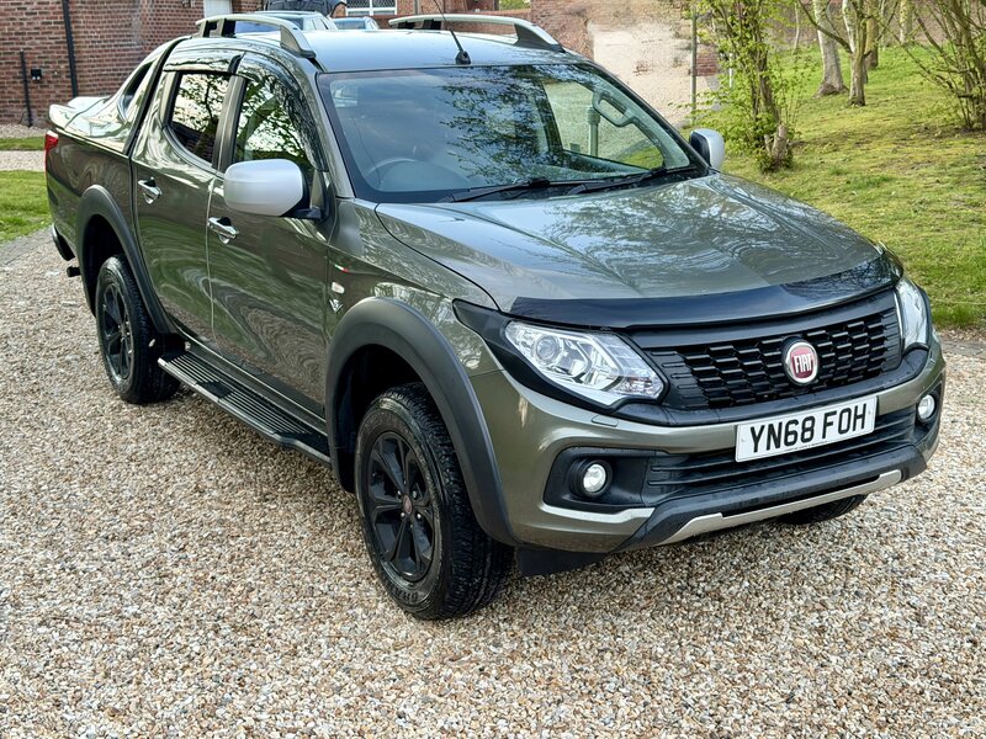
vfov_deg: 30.3
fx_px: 1367
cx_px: 493
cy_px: 370
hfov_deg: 39.7
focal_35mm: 48
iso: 100
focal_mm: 6.76
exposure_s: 1/60
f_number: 1.78
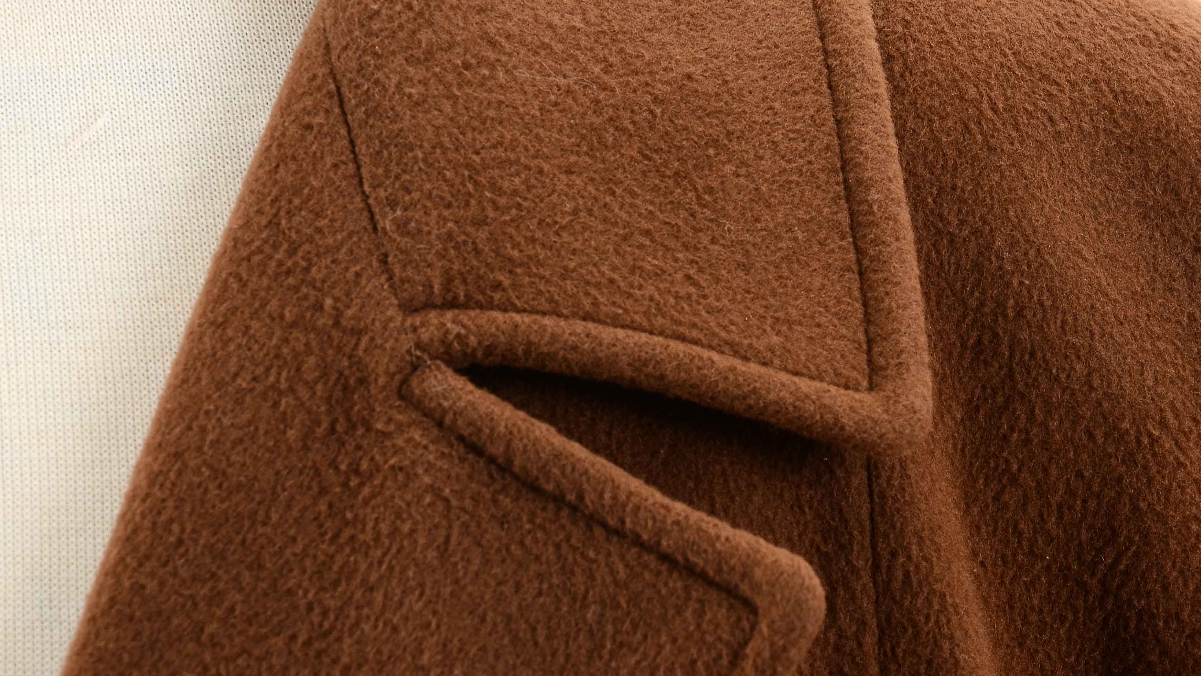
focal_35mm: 232
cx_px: 781
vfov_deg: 5.2
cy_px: 325
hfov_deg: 9.3
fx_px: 7380
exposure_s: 1/80
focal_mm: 105
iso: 160
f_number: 8
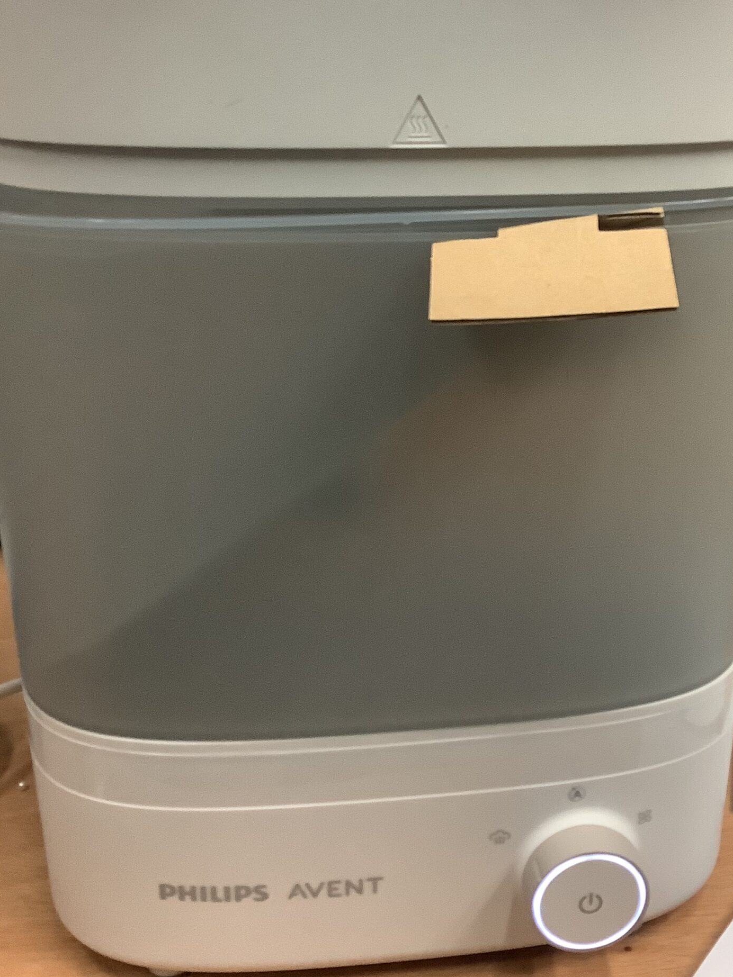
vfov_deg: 43.4
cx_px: 457
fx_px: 1214
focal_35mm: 43
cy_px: 347
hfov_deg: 33.4
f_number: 2.4
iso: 320
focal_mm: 3.3
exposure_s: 1/60
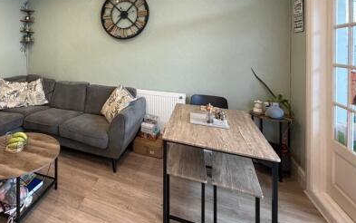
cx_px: 95
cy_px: 47
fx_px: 214
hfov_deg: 74.7
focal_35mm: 22
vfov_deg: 51.8
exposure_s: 1/50
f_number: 2.2
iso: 320
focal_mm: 2.22
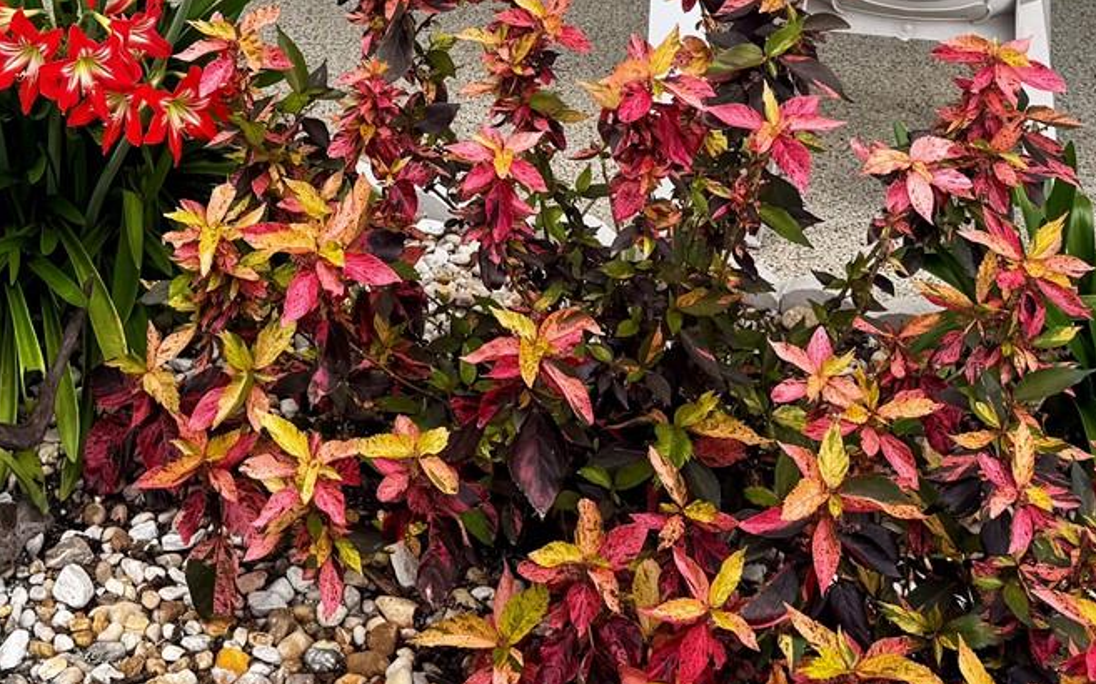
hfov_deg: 32.3
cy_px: -214
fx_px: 1851
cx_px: 254
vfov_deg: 19.3
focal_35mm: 62
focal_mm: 6.76
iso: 80
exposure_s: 1/715
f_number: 1.78
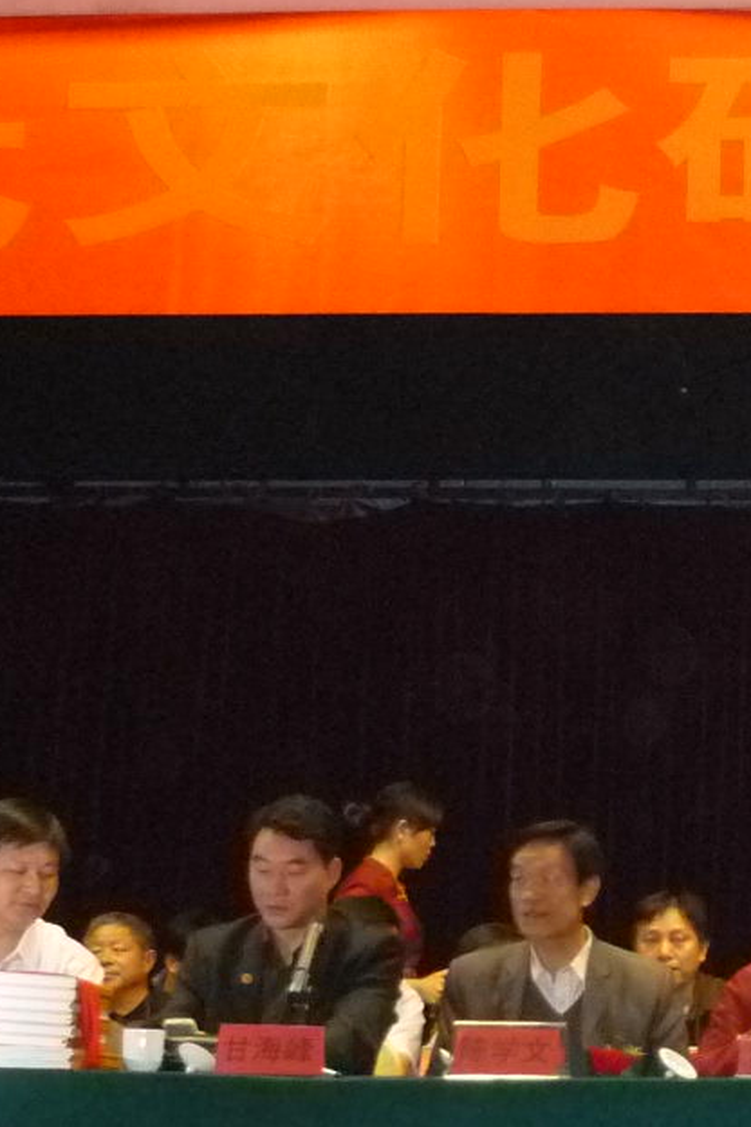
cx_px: 998
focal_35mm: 88
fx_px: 2753
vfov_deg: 23.1
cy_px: 598
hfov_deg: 14.8
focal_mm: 5.5
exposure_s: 1/30
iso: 800
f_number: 2.8
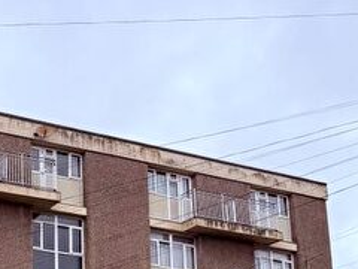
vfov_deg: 19.5
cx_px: -84
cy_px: 344
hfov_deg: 24.8
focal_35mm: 70
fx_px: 724
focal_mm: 6.76
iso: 80
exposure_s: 1/345
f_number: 1.78
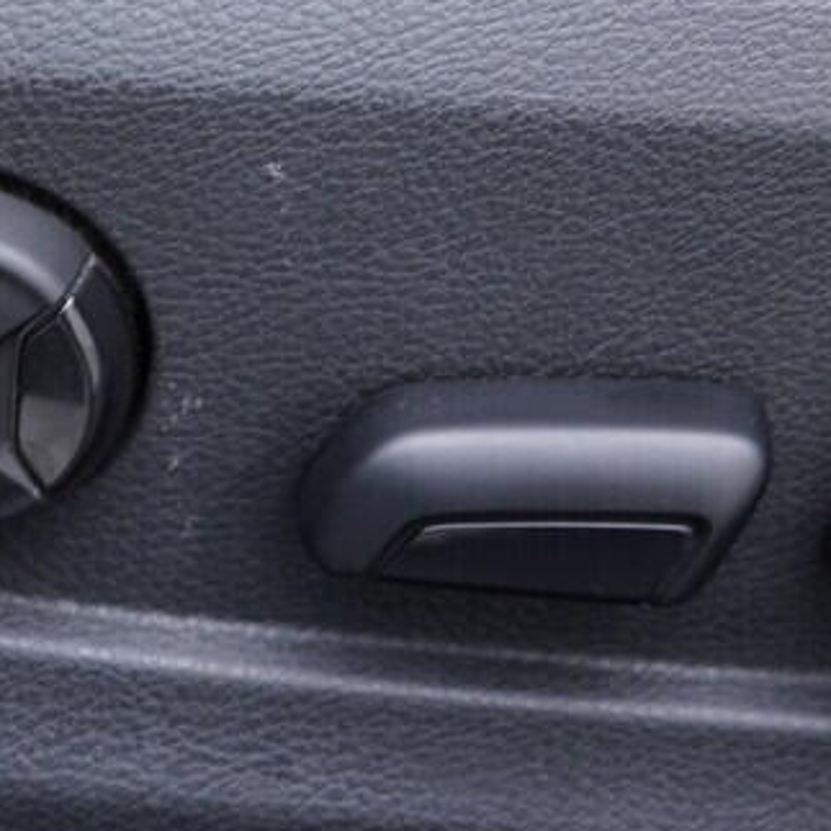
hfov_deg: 17.9
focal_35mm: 97
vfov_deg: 17.7
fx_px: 2635
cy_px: 143
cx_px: 363
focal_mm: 24
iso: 200
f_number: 2.8
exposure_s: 1/40
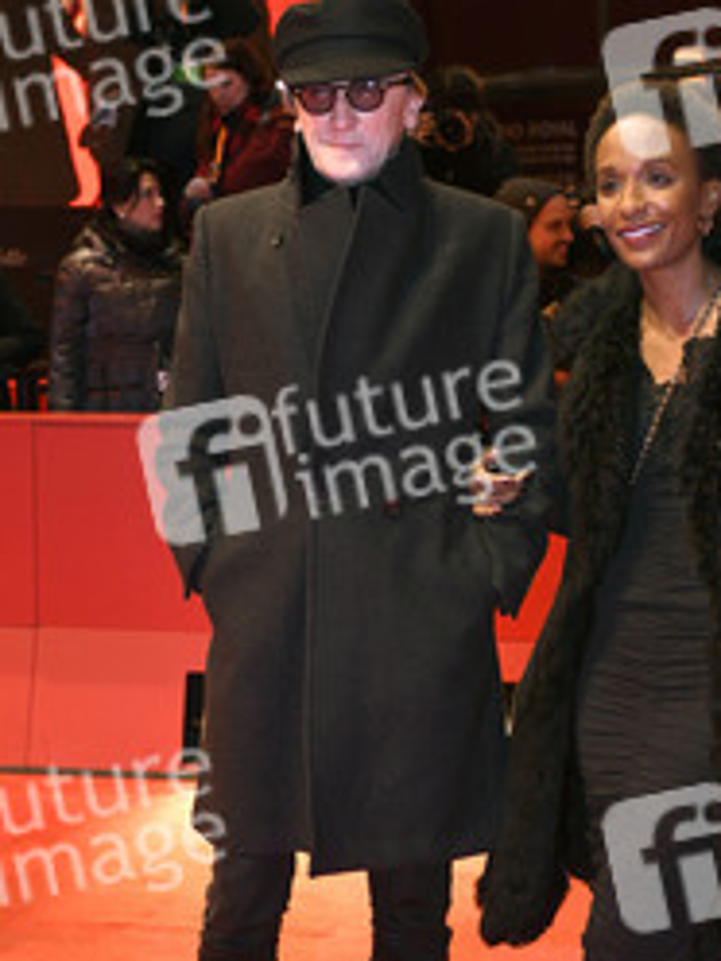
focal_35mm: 62
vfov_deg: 30.9
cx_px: 450
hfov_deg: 23.6
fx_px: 1722
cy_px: 647
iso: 1250
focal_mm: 40
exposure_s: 1/160
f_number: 5
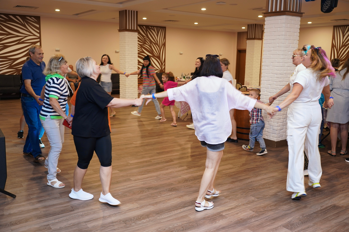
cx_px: 174
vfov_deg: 38.9
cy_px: 116
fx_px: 330
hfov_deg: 55.8
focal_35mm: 34
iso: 500
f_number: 2.8
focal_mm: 34
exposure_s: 1/60
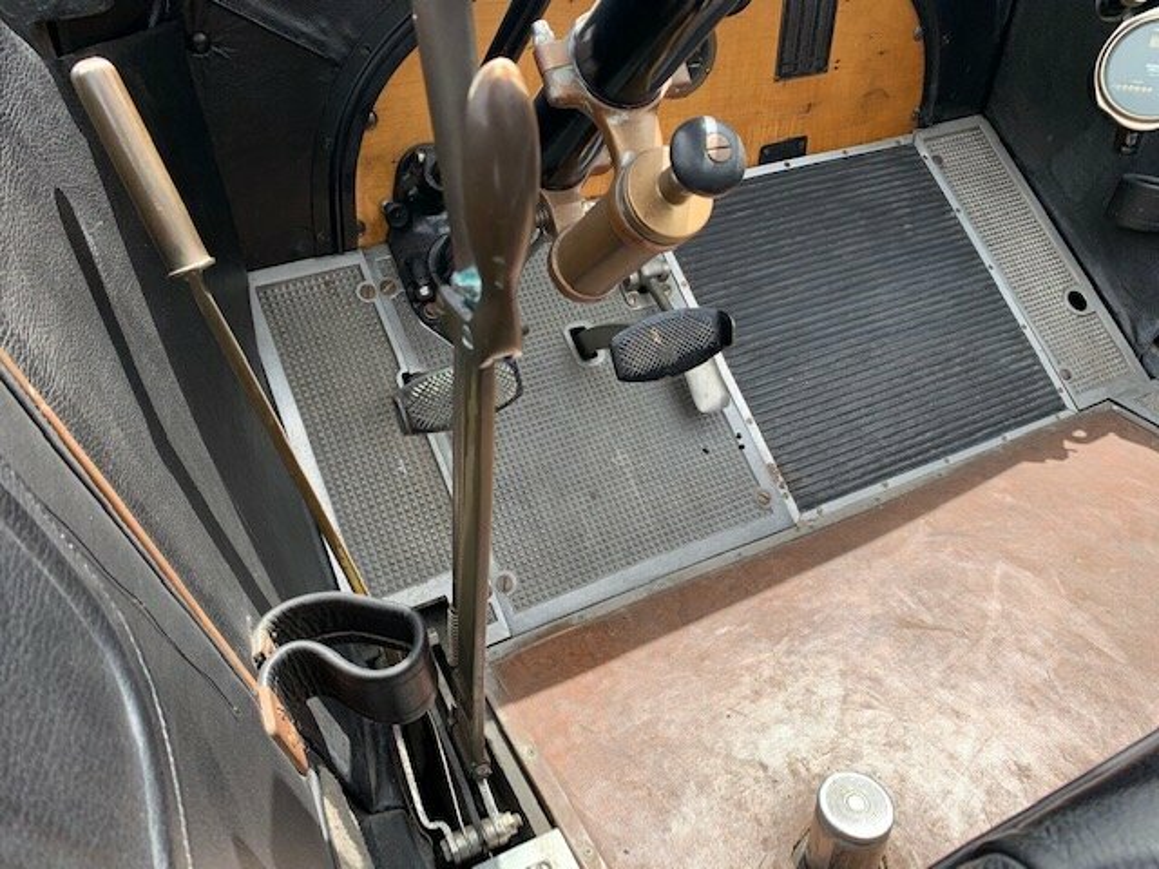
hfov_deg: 67.3
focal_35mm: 26
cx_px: 580
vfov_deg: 53.1
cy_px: 434
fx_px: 871
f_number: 1.8
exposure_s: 1/1043
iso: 25
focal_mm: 4.25
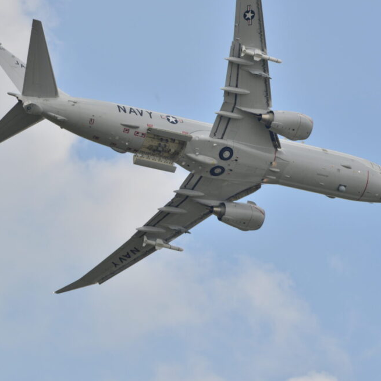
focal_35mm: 467
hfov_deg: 3.8
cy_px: 156
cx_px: 227
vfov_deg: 3.8
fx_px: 5815
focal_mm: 300
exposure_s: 1/640
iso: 400
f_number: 13
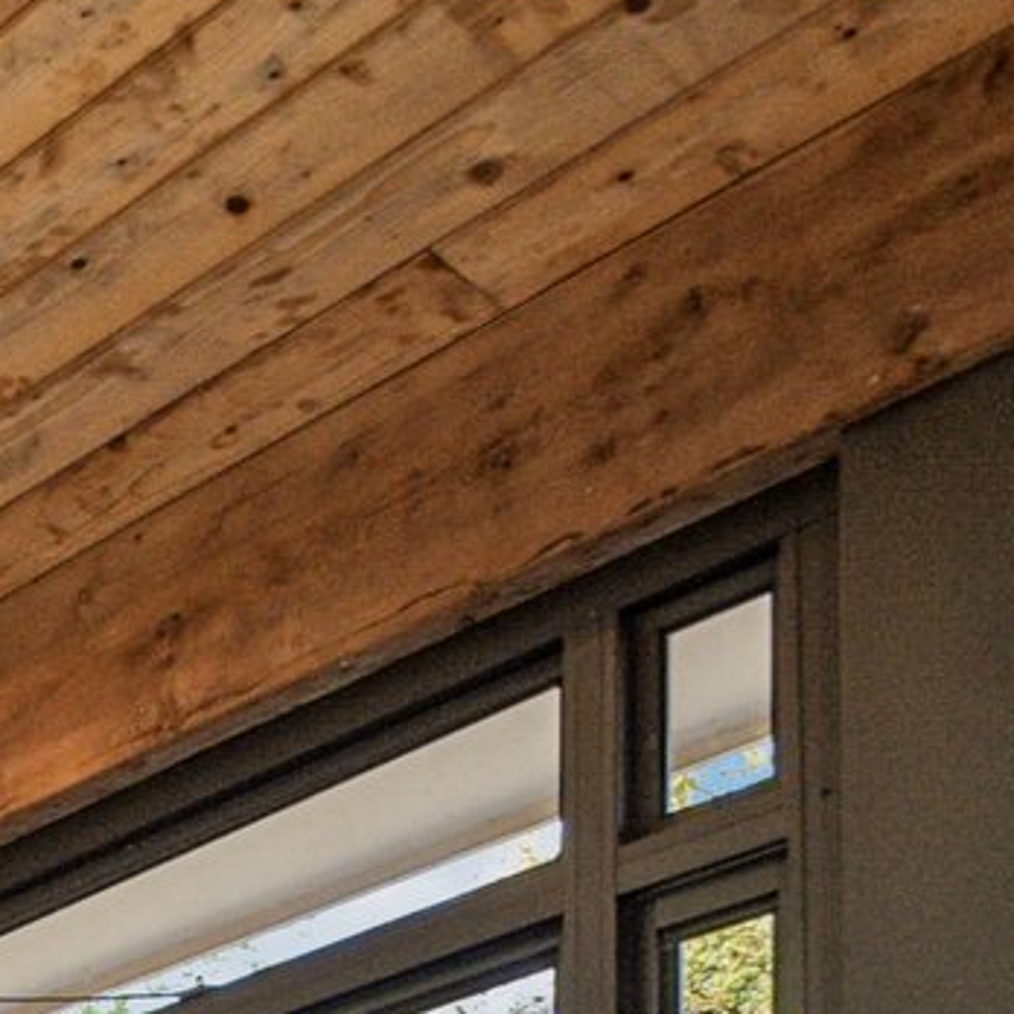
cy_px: 1852
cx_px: -1014
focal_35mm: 75
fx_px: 2486
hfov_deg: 17.0
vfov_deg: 18.1
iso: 400
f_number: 8
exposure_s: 1/40
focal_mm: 10
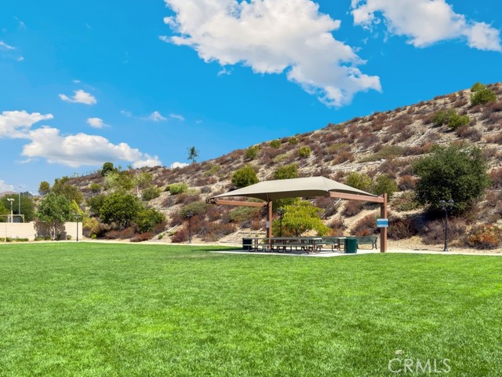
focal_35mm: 28
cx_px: 251
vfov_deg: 49.7
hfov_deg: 63.4
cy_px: 188
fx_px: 406
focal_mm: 6.76
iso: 64
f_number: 1.8
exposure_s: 1/4000
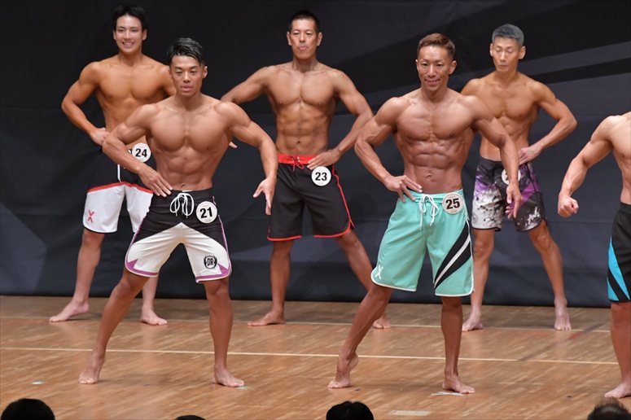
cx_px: 316
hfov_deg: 7.2
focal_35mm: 285
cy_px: 210
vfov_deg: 4.8
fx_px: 4993
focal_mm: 190
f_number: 5.6
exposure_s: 1/400
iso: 6400
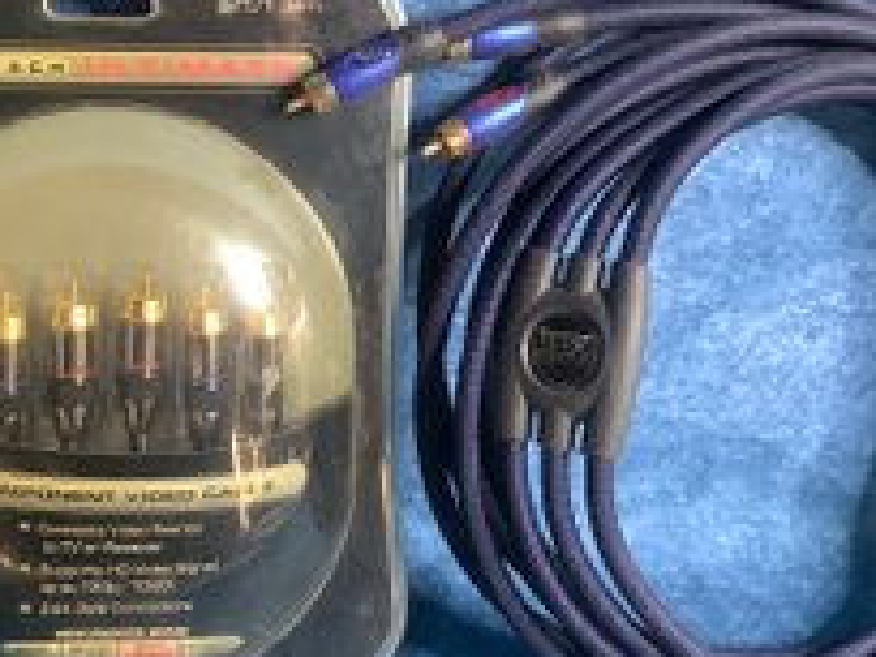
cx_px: 380
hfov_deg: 36.8
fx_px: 1316
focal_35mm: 52
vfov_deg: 28.0
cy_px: 328
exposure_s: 1/40
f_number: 2.4
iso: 320
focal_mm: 3.3
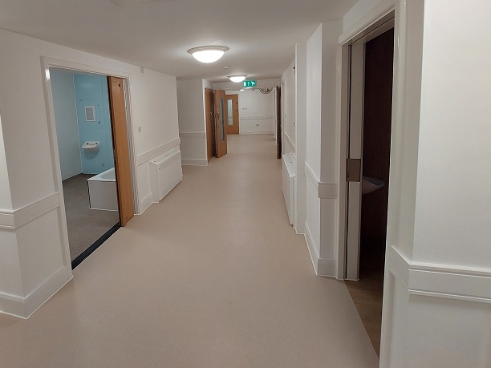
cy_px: 129
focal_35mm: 17
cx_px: 189
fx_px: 241
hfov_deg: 89.5
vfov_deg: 72.9
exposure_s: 1/59
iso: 64
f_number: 2.2
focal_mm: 1.74
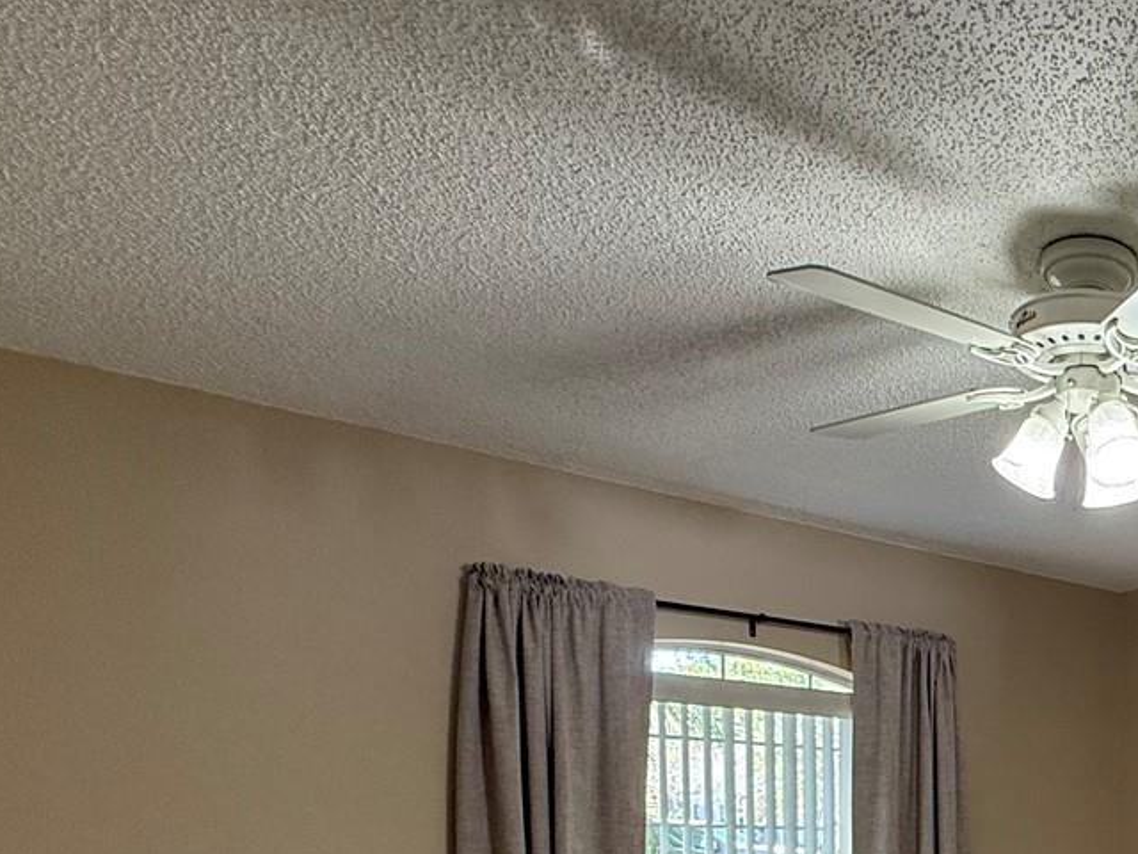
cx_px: 1142
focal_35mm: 35
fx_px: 1151
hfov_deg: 44.6
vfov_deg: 34.3
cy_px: 975
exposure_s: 1/120
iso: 320
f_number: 2.2
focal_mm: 2.22
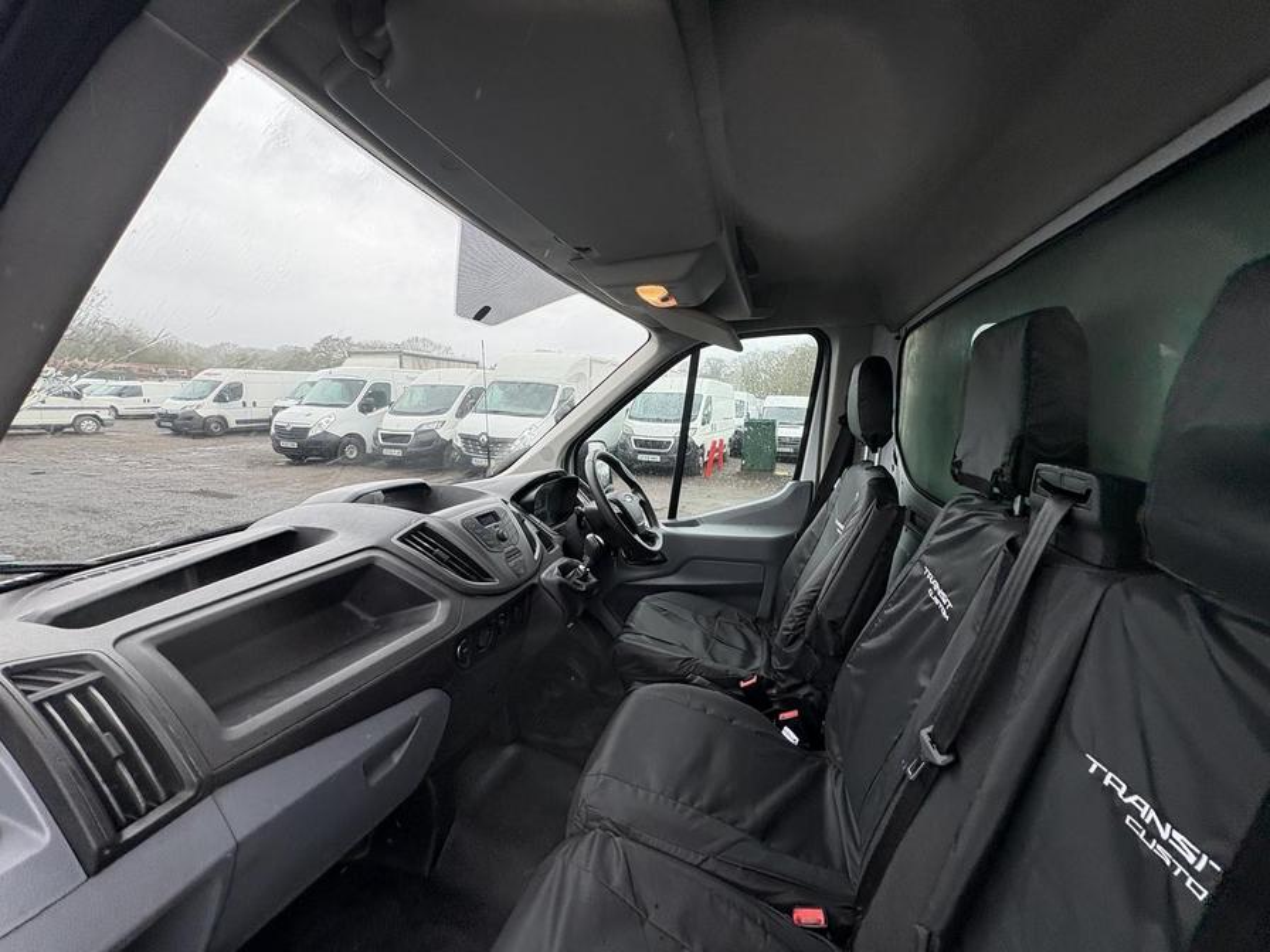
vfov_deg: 85.7
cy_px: 476
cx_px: 635
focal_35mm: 14
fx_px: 514
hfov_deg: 102.1
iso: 50
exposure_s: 1/266
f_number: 2.2
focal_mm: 2.22
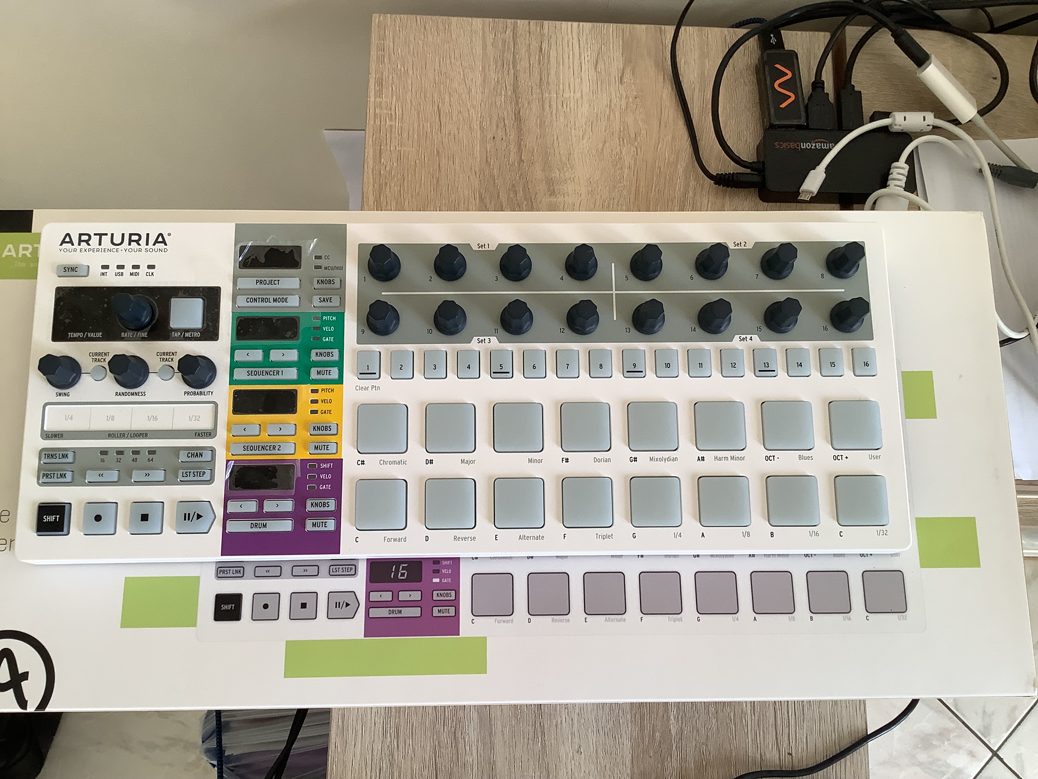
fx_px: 930
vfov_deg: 45.4
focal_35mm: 31
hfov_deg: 58.4
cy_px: 390
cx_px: 519
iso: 64
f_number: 2.4
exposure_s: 1/60
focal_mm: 3.3
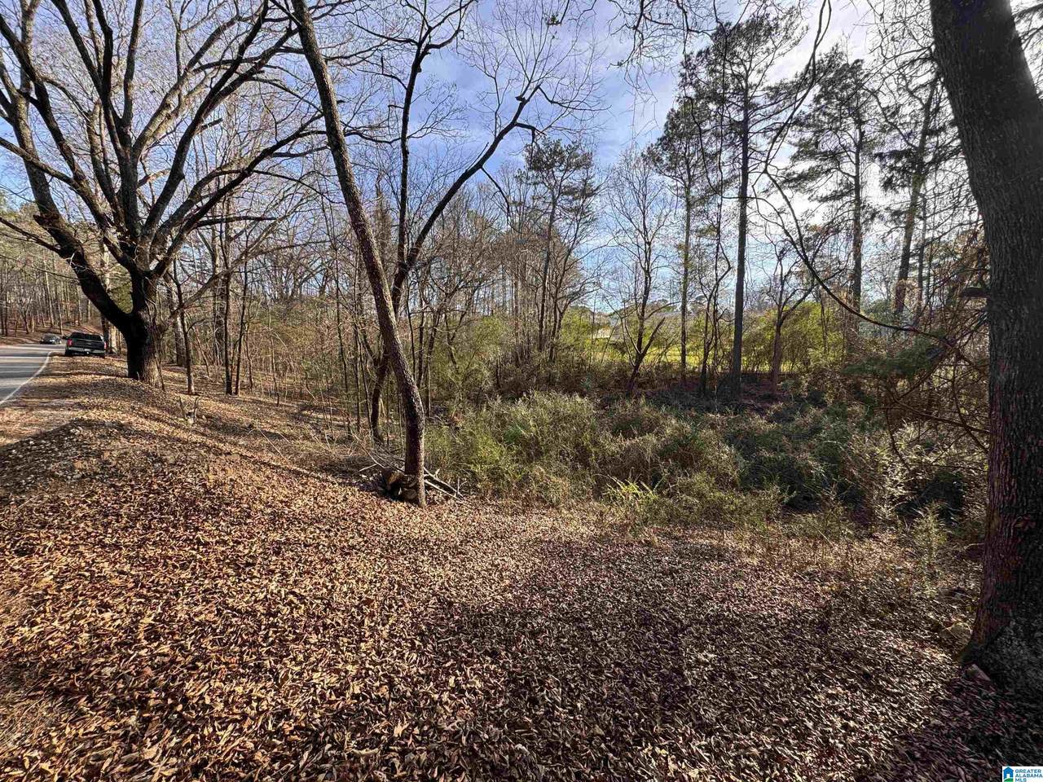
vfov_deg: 85.7
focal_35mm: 14
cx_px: 522
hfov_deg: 102.1
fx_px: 422
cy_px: 391
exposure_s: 1/218
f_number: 2.2
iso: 40
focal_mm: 2.22
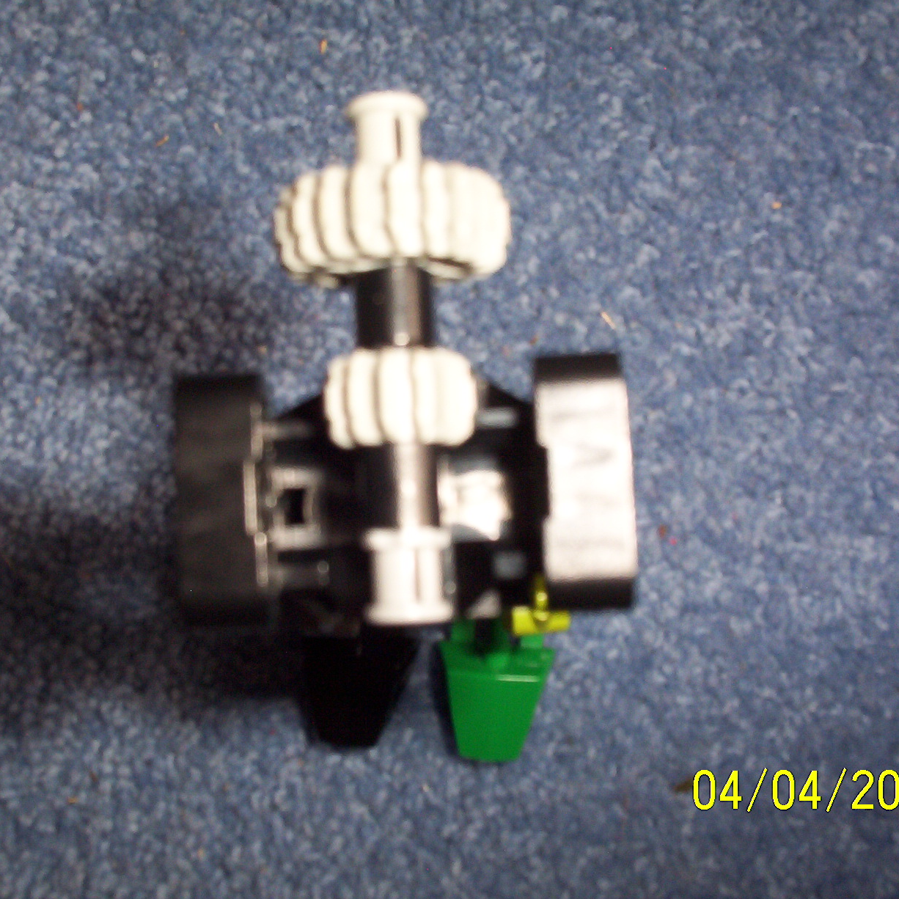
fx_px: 1352
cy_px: 450
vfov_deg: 36.8
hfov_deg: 36.8
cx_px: 415
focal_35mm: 46
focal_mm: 6
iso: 140
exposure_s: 1/30
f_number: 4.5
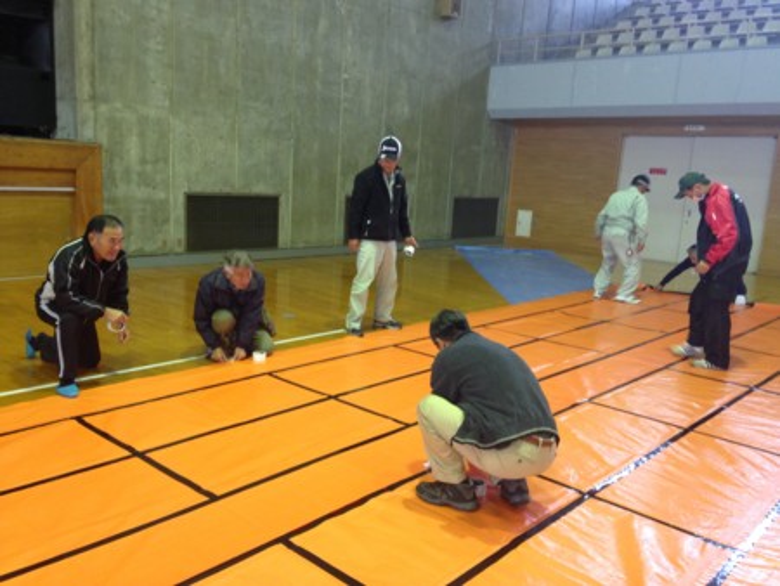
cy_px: 293
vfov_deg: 43.0
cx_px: 390
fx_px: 744
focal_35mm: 33
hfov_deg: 55.3
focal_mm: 4.12
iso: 160
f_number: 2.4
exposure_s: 1/20
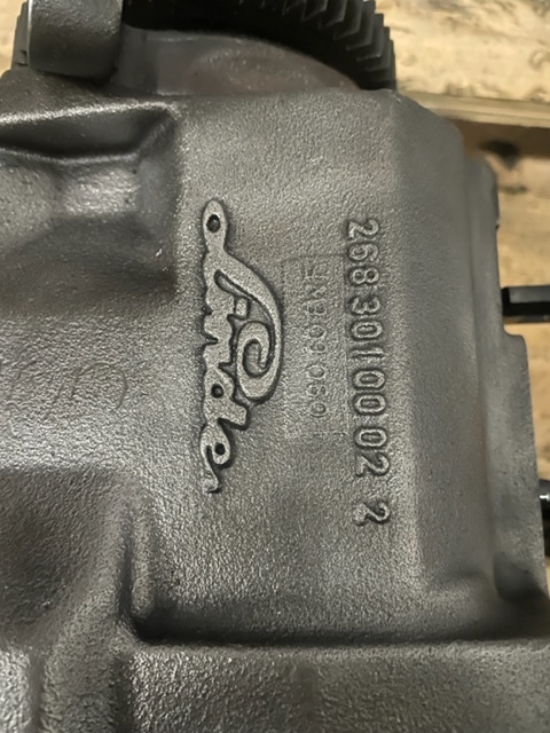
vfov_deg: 67.3
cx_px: 275
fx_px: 551
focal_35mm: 26
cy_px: 366
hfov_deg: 53.1
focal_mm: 4.2
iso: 1000
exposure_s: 1/27
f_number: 1.6
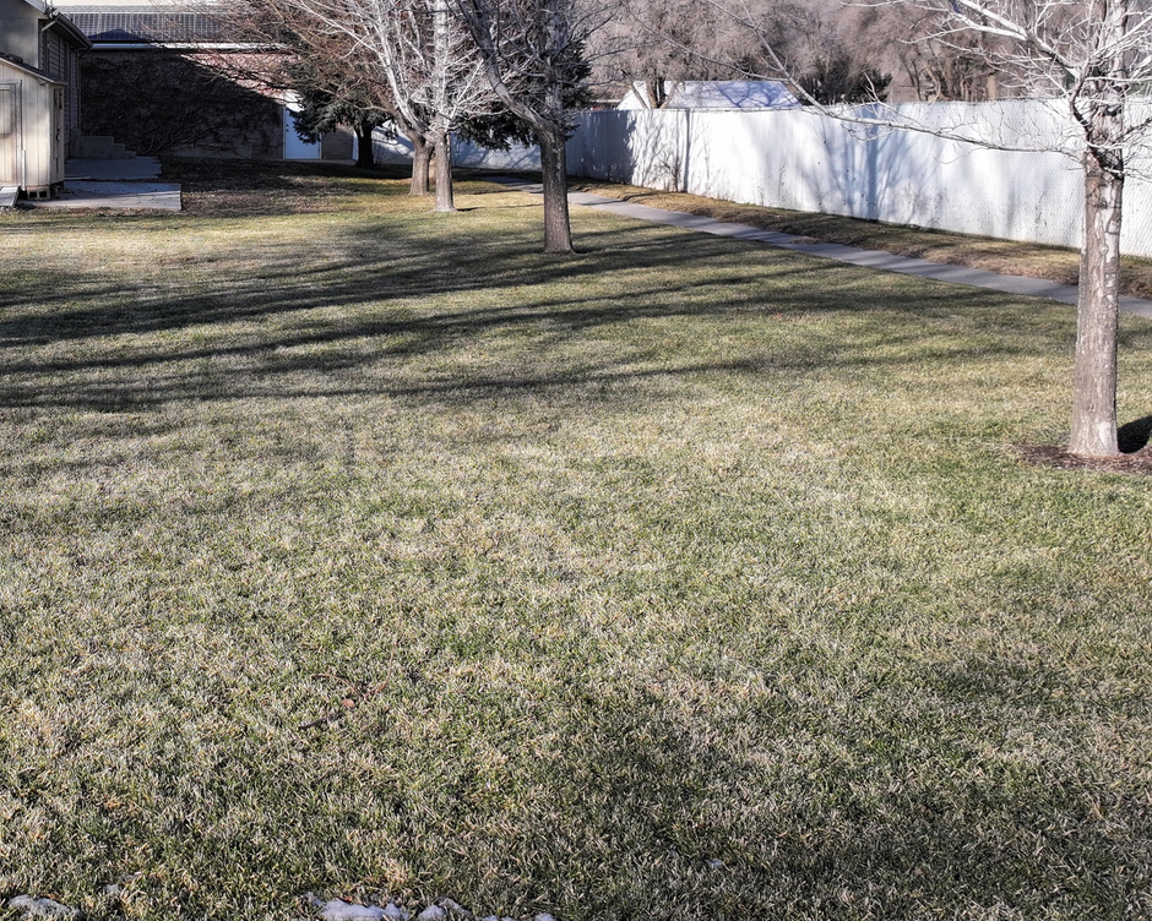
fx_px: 1739
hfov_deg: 34.4
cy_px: 329
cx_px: 87
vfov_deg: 29.5
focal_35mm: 51
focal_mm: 12.29
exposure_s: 1/1250
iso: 110
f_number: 2.8
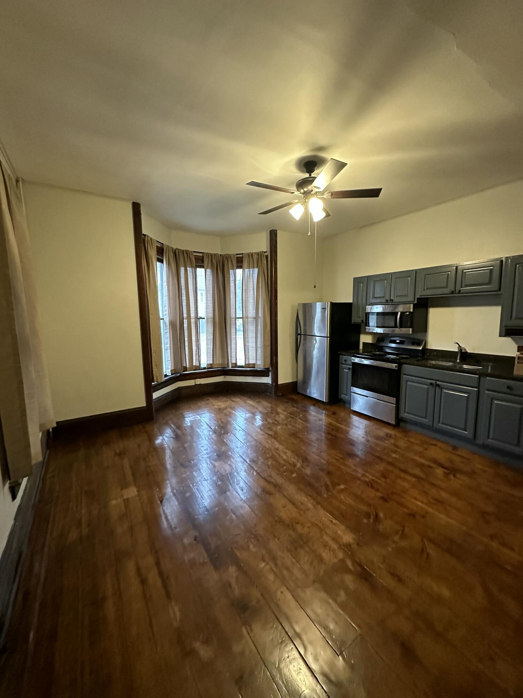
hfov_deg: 85.7
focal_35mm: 14
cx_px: 262
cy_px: 349
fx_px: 282
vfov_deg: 102.1
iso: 800
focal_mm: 2.22
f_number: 2.2
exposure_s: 1/60
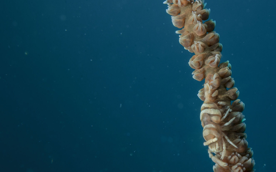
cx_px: 212
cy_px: 114
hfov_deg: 21.6
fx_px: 715
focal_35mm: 95
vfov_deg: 13.7
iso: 250
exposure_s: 1/200
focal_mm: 60
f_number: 14
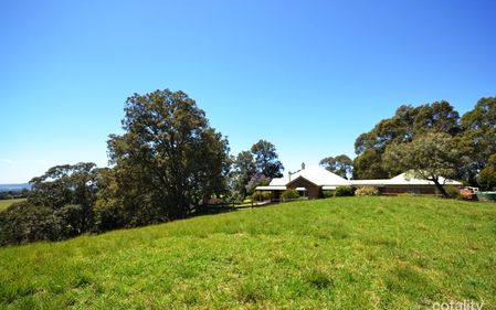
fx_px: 216
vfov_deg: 71.3
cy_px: 156
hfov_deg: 97.8
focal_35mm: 16
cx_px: 242
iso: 100
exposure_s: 1/200
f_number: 7.1
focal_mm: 10
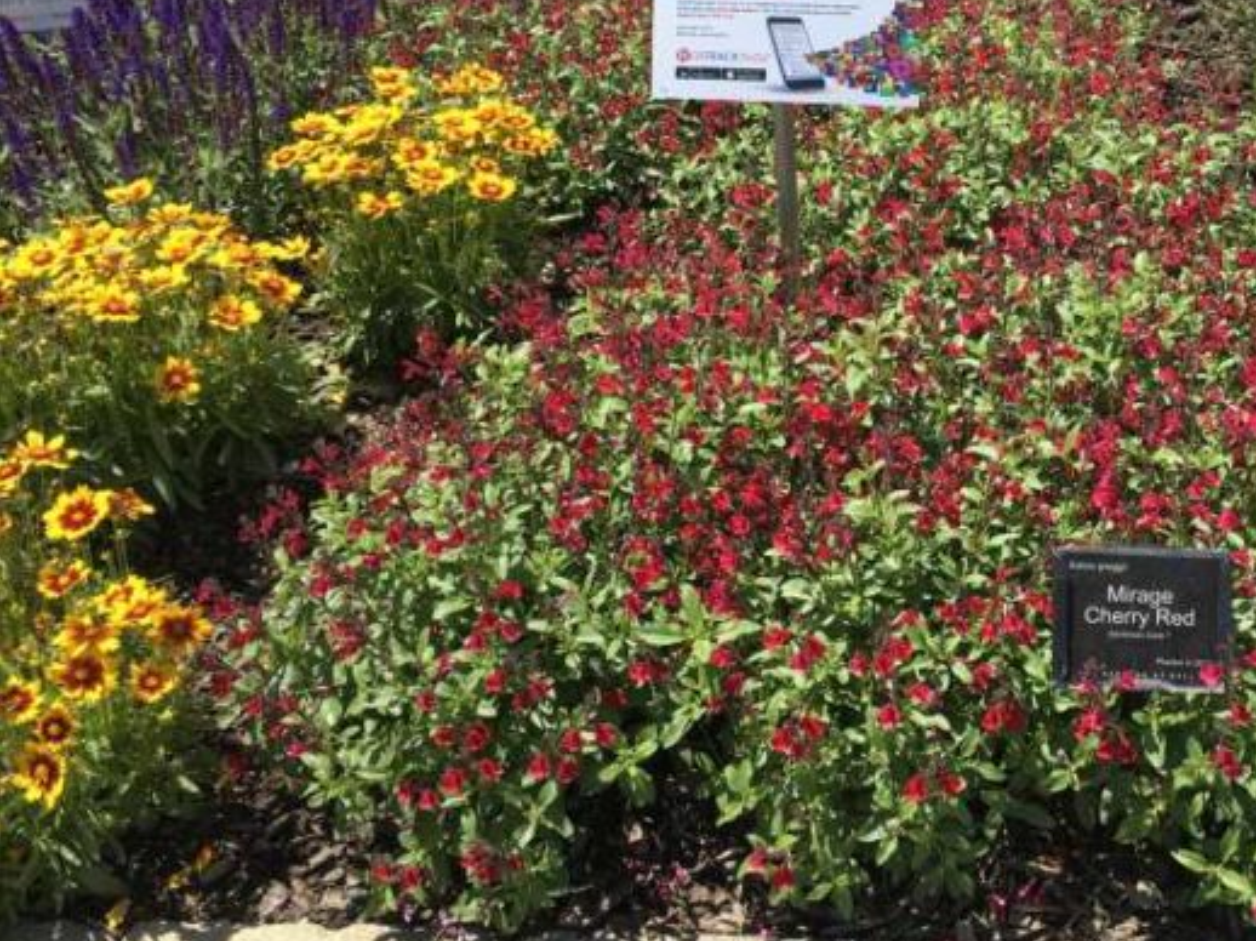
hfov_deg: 42.6
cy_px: 403
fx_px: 1559
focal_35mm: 43
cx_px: 929
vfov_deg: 33.5
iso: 25
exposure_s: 1/1012
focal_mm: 4.15
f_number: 2.2
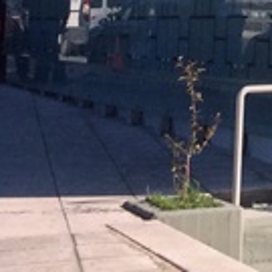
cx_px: 671
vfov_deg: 10.0
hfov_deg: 9.2
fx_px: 1494
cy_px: -177
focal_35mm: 168
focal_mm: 3.3
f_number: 2.4
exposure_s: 1/1590
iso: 32
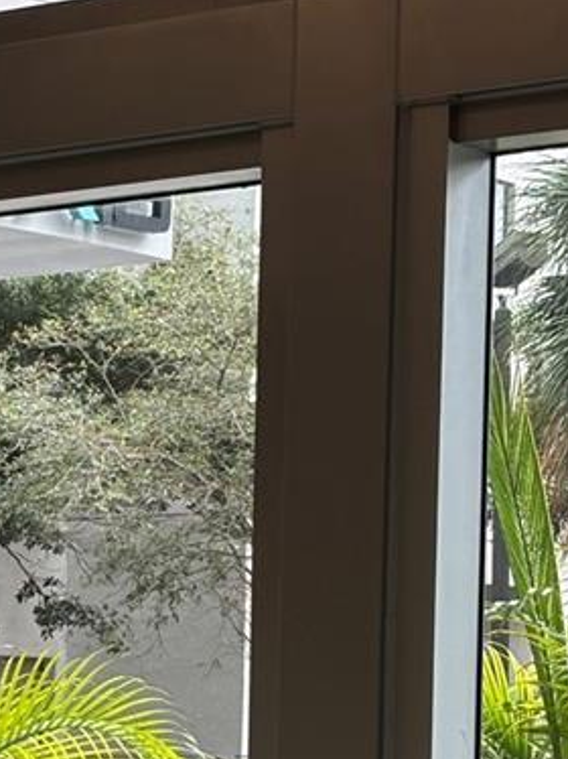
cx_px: -247
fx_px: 3658
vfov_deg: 11.7
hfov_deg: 8.7
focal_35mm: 167
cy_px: 755
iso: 32
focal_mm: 5.96
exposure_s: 1/120
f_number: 1.6
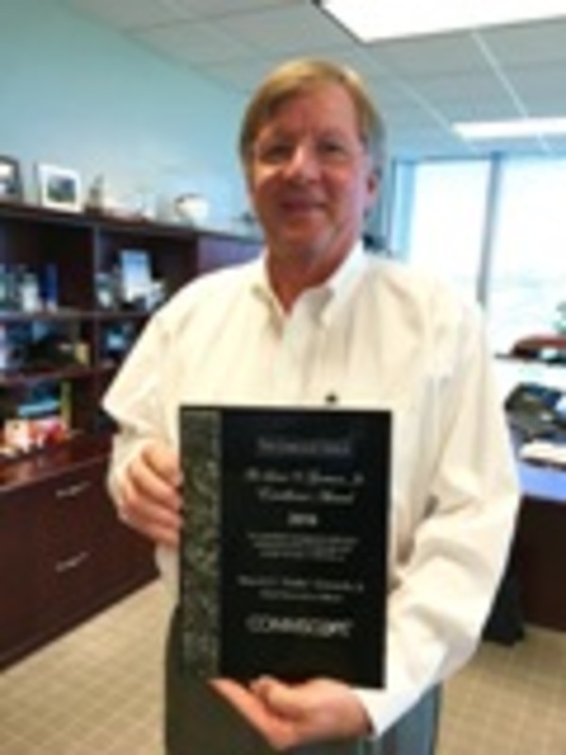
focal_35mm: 29
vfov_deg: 61.7
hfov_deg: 48.2
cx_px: 283
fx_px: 632
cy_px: 378
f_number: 2.2
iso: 50
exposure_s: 1/30
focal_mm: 4.15
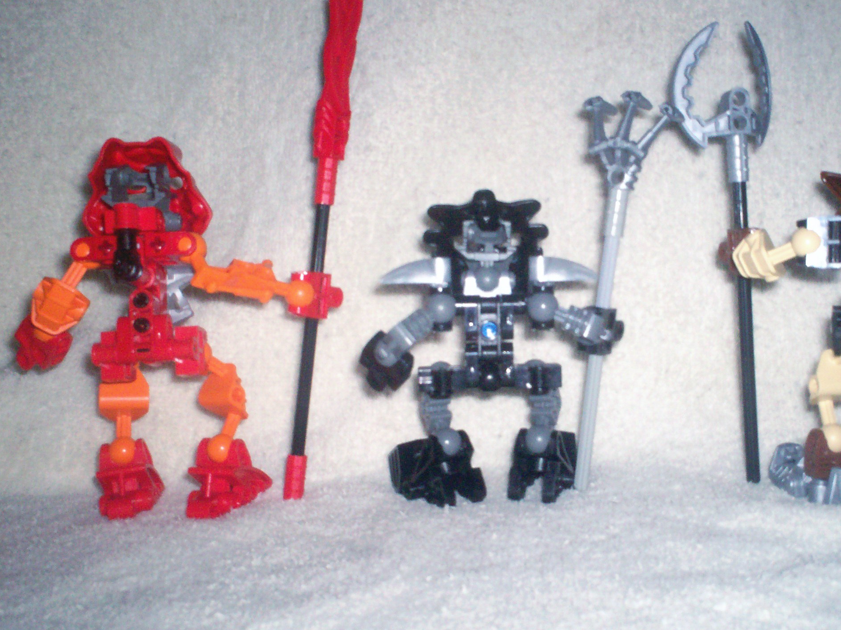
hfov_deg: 38.7
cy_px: 297
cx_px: 523
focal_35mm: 49
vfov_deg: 29.7
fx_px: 1190
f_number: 4.5
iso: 140
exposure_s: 1/60
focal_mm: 6
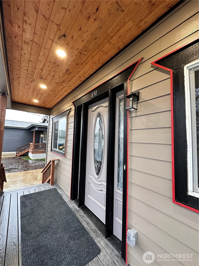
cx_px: 100
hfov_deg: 85.7
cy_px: 133
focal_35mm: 14
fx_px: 107
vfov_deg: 102.1
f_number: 2.2
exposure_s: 1/60
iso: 200
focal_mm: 2.22
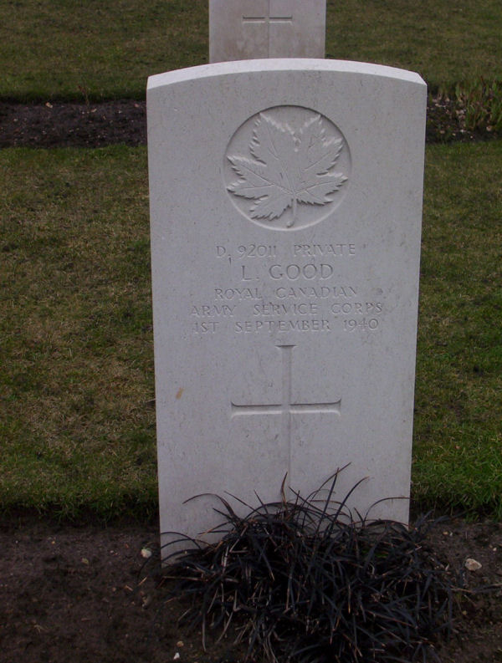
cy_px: 332
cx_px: 251
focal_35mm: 81
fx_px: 1557
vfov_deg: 24.0
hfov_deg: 18.3
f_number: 3.62
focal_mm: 10.76
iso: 100
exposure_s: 1/385
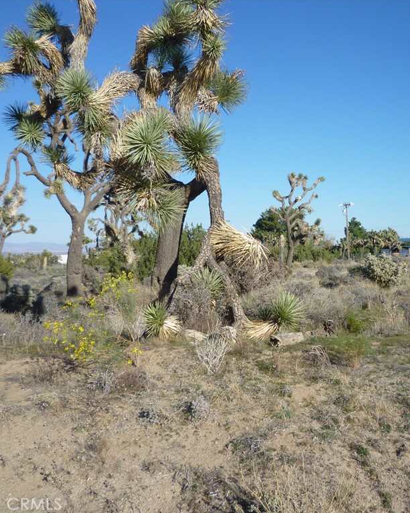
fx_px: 577
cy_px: 255
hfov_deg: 38.3
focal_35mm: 38
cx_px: 300
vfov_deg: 47.9
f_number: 4.5
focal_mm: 5.2
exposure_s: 1/800
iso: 80
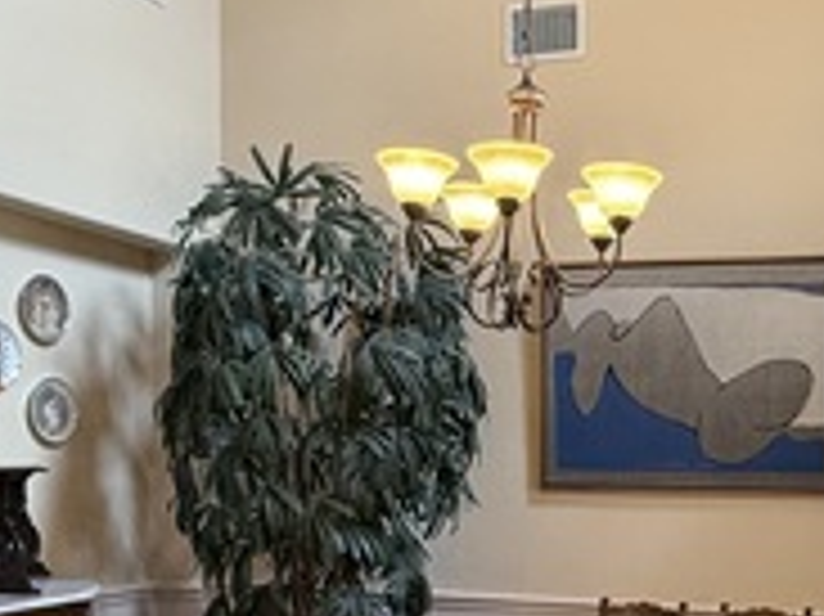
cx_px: 608
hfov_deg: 38.0
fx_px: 1166
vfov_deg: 28.5
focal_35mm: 49
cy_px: 553
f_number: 2.2
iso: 320
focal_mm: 2.22
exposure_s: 1/60
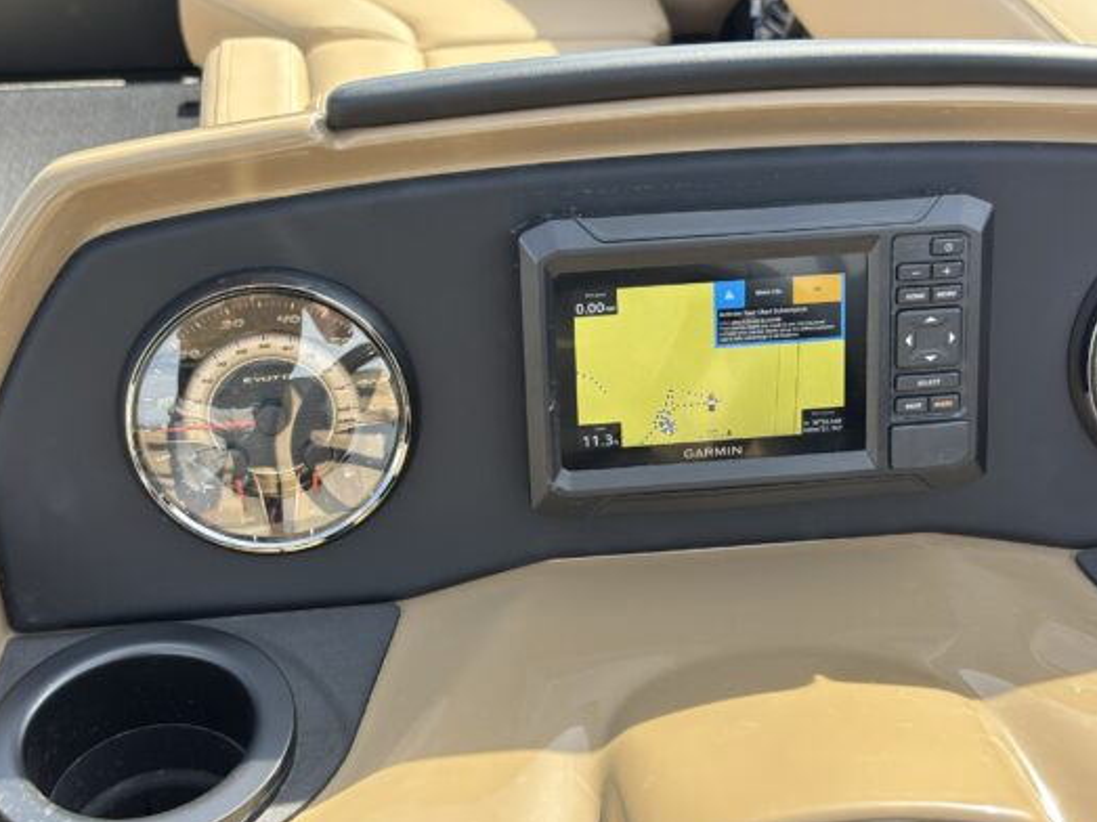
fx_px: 1679
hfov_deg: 36.2
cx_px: 548
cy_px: 415
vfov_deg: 27.5
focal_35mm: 53
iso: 32
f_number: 1.6
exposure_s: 1/380
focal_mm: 5.96
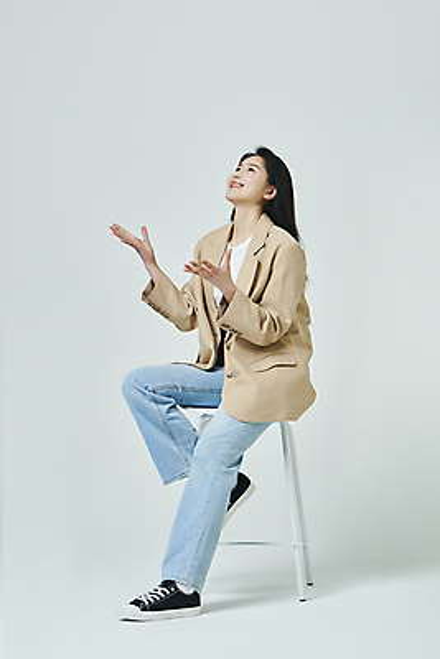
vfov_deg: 28.8
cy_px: 330
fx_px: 1282
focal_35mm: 70
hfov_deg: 19.5
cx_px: 220
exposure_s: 1/125
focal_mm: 70
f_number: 11
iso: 100
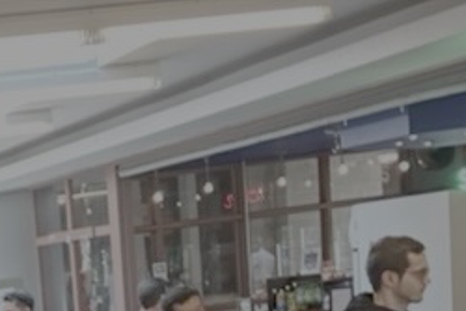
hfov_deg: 19.2
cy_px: 536
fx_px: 1269
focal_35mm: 98
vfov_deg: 12.8
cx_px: -144
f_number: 1.9
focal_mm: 2.69
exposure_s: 1/40
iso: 320
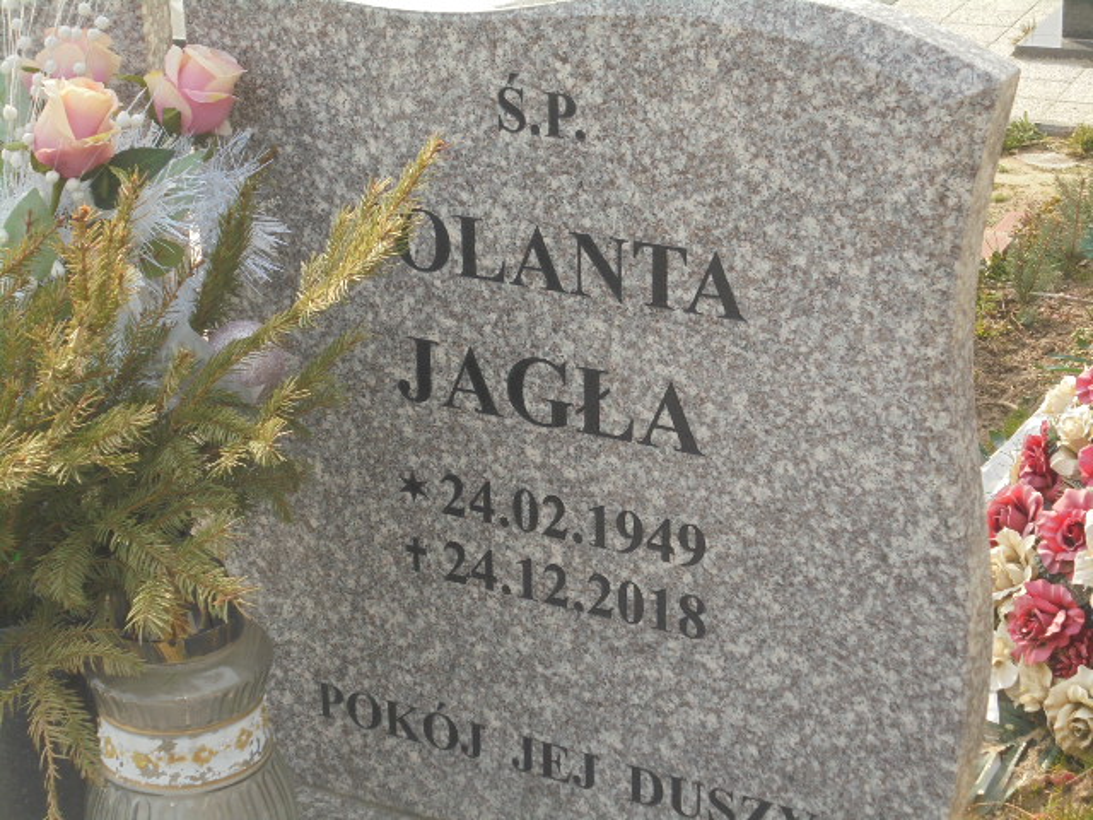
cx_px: 546
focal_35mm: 73
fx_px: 2305
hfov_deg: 26.7
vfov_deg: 20.2
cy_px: 410
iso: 100
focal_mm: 13.1
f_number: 6.1
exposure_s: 1/125
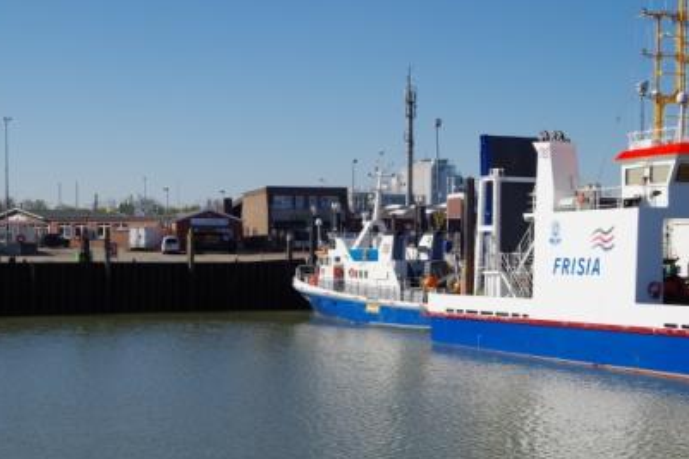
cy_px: 248
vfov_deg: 20.3
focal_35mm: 67
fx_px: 1282
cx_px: 337
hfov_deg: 30.1
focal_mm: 40
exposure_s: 1/200
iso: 200
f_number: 13
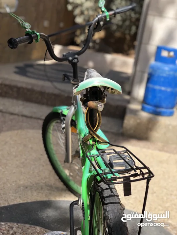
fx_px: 389
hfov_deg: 25.7
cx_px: 88
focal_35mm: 57
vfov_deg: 33.8
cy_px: 118
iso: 20
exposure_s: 1/340
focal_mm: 6.6
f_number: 2.8
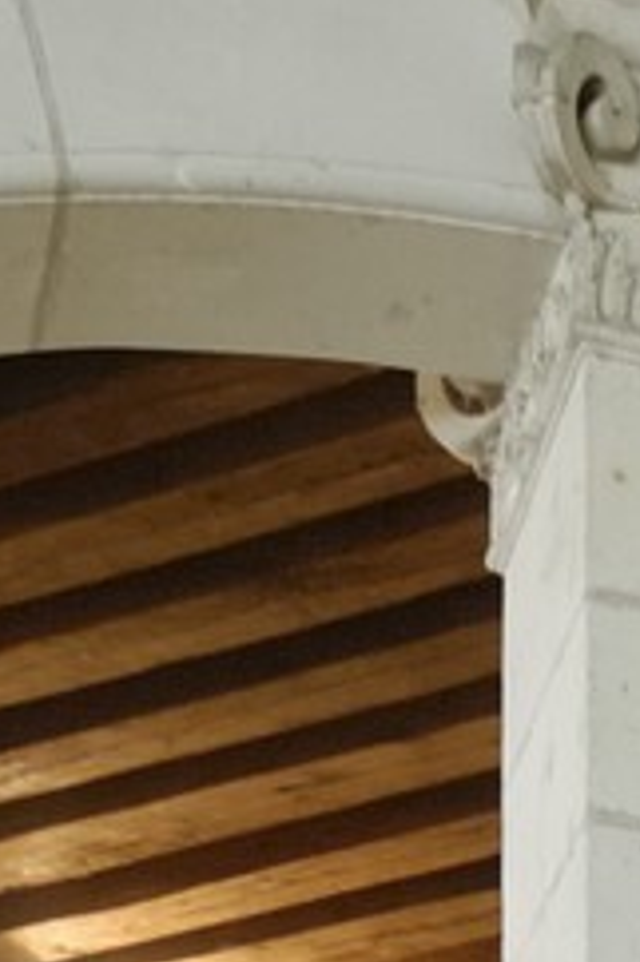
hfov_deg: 11.1
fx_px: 3178
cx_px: 934
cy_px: 2409
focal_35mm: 119
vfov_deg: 12.7
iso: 100
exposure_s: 1/2
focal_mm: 12
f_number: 5.6
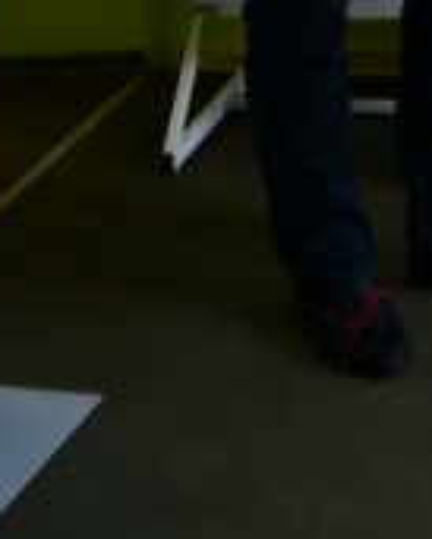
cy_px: -340
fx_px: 1581
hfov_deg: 14.7
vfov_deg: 16.9
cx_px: 605
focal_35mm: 99
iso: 800
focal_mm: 20
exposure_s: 1/50
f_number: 5.6
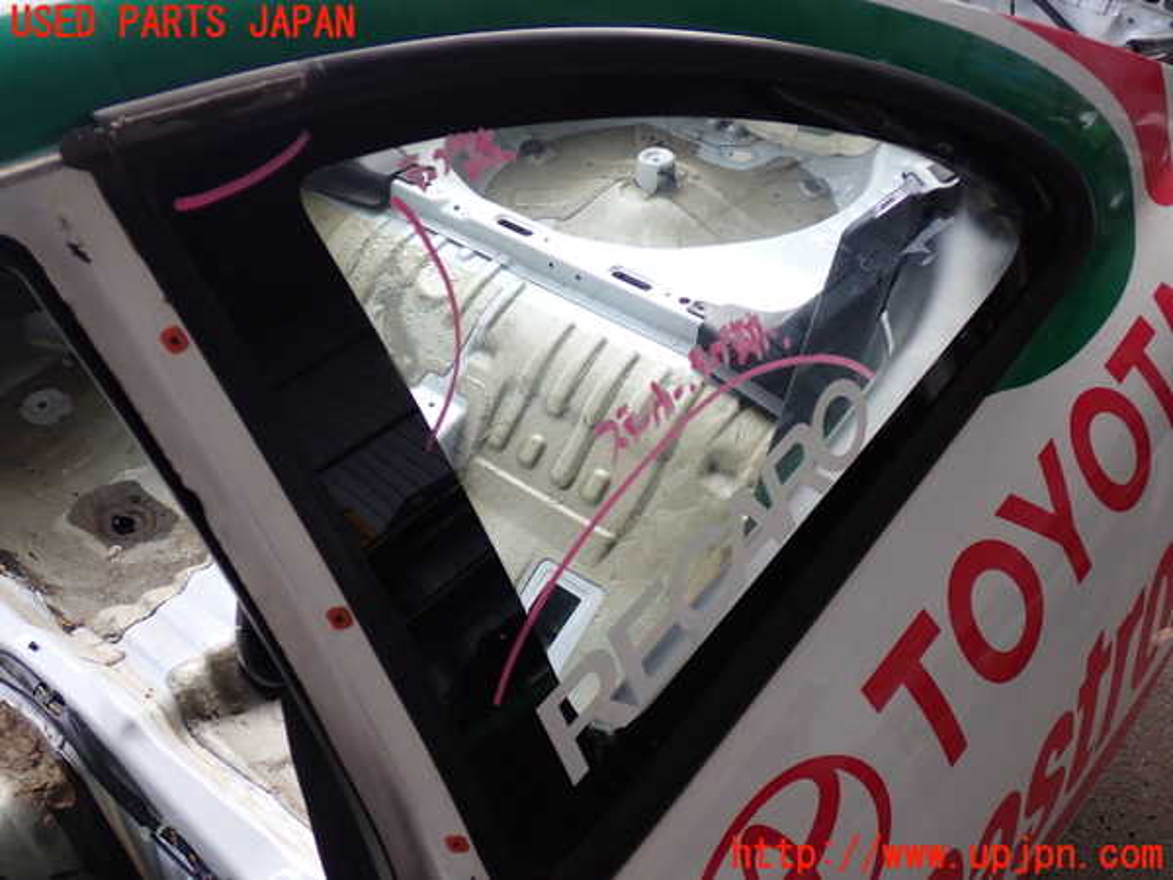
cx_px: 586
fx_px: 1288
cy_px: 440
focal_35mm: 38
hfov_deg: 49.0
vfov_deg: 37.7
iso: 100
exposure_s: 1/80
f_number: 2.7
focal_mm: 6.83
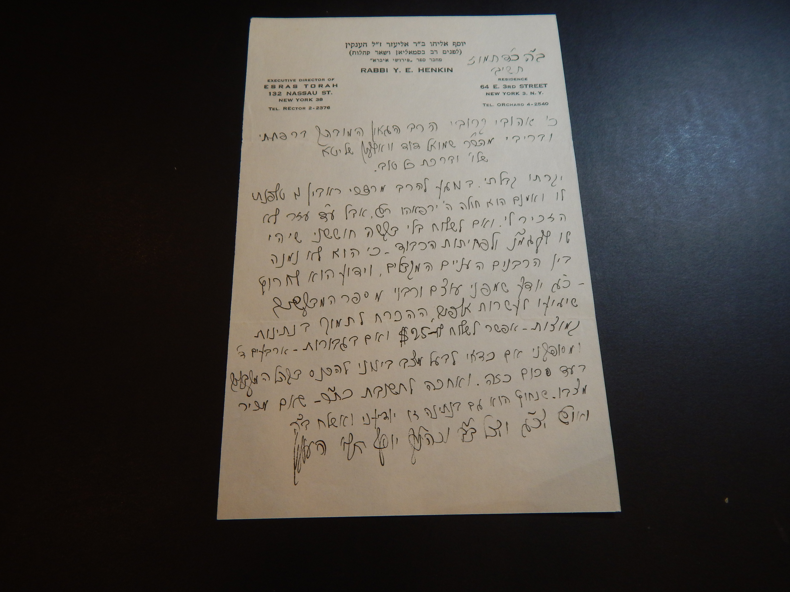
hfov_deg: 69.4
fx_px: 571
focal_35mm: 25
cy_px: 296
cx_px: 395
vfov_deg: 54.9
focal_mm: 4.5
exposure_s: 1/30
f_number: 3.1
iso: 140
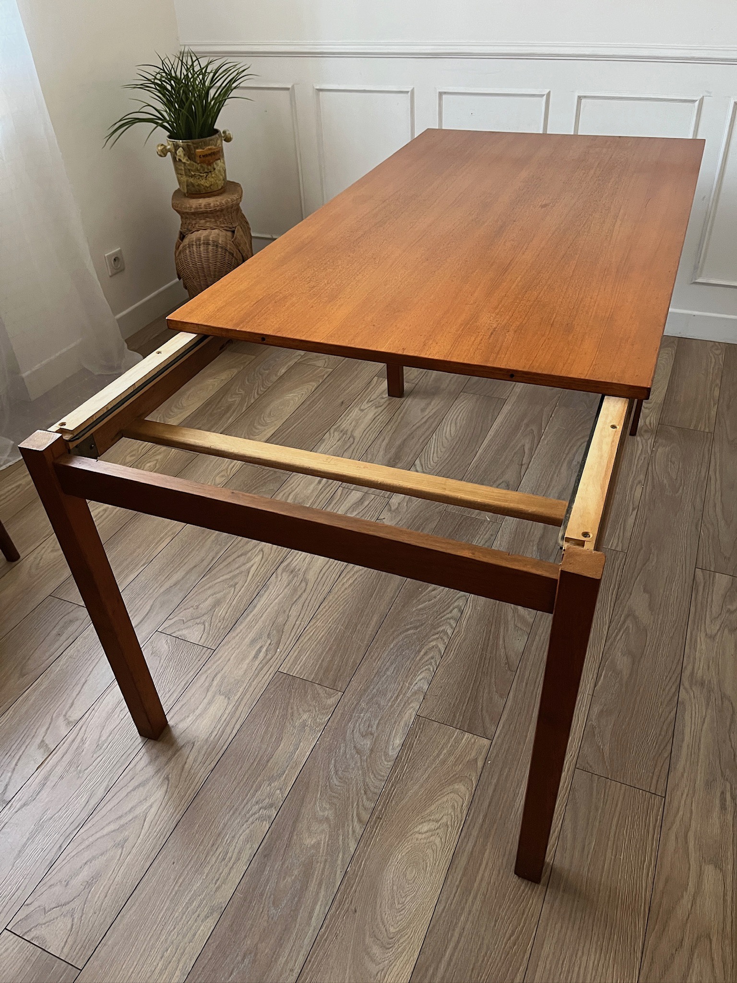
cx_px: 368
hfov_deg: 53.1
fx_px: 738
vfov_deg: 67.3
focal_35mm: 26
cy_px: 492
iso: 400
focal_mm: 5.1
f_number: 1.6
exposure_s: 1/60
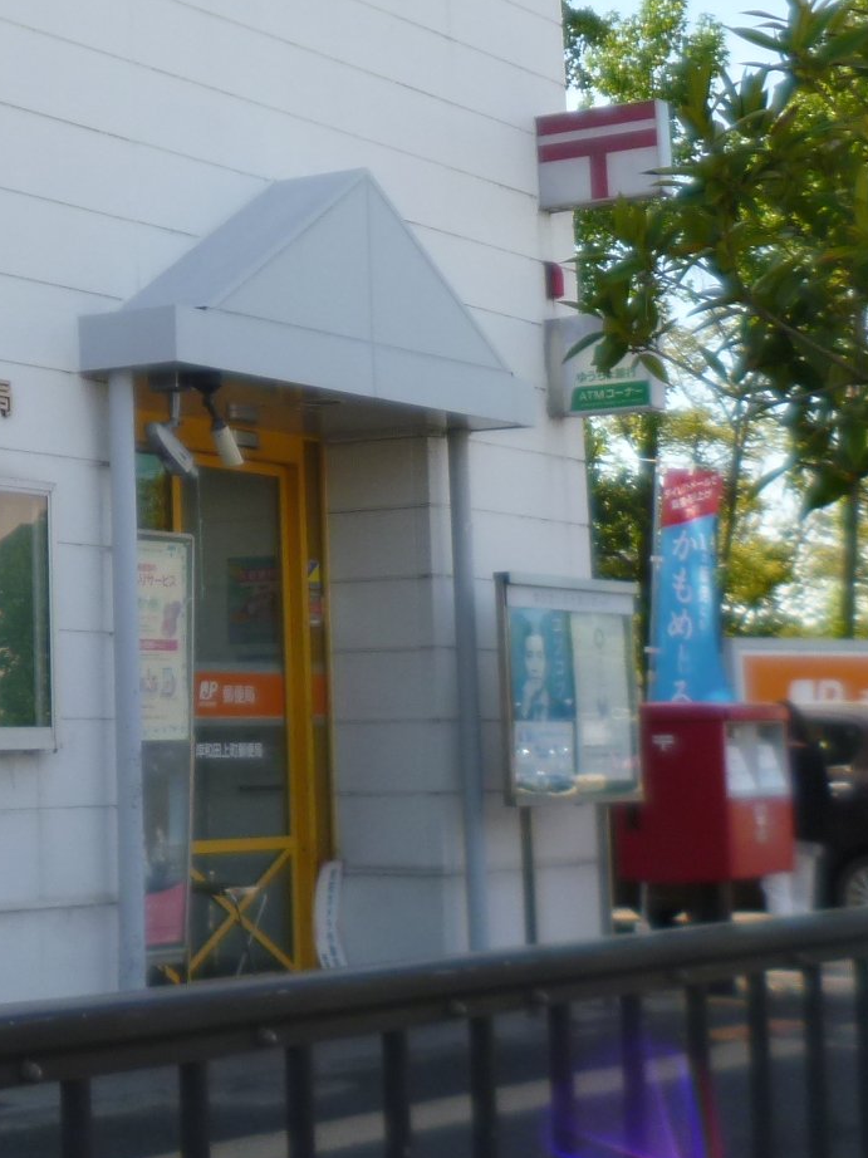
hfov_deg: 17.9
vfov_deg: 24.2
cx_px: -31
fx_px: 2676
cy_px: 306
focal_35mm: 80
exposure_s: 1/500
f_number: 3.1
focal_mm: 6.4
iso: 100
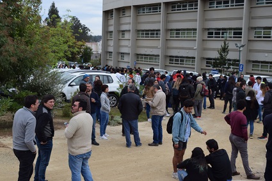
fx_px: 385
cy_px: 90
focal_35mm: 51
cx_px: 136
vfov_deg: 26.5
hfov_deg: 38.9
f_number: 8
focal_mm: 34
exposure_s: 1/250
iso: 200
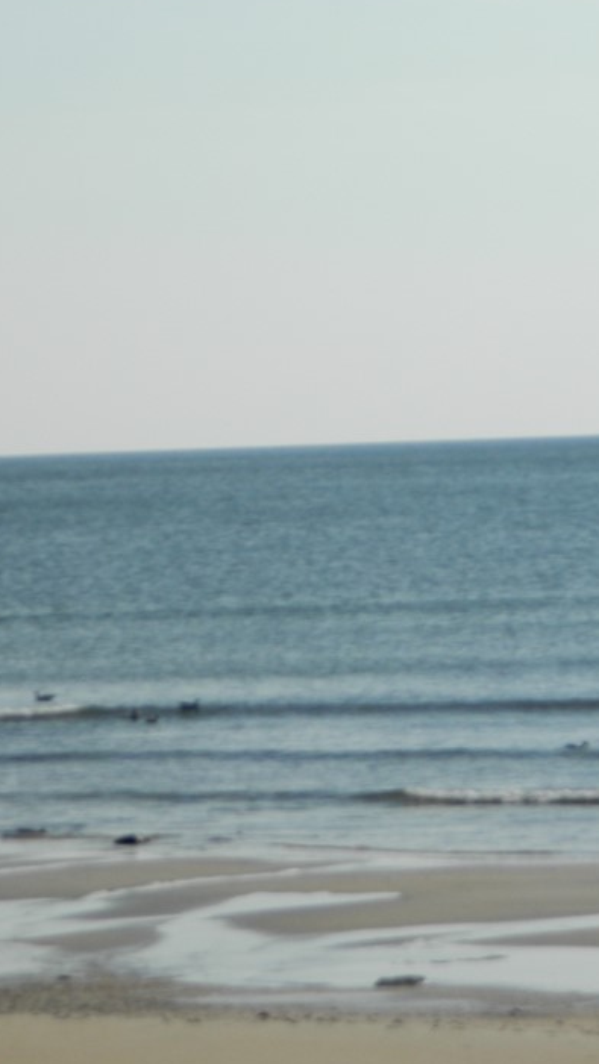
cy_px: 564
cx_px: 232
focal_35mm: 205
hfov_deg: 5.9
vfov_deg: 10.5
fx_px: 5787
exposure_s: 1/160
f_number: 13.4
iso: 80
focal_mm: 23.2
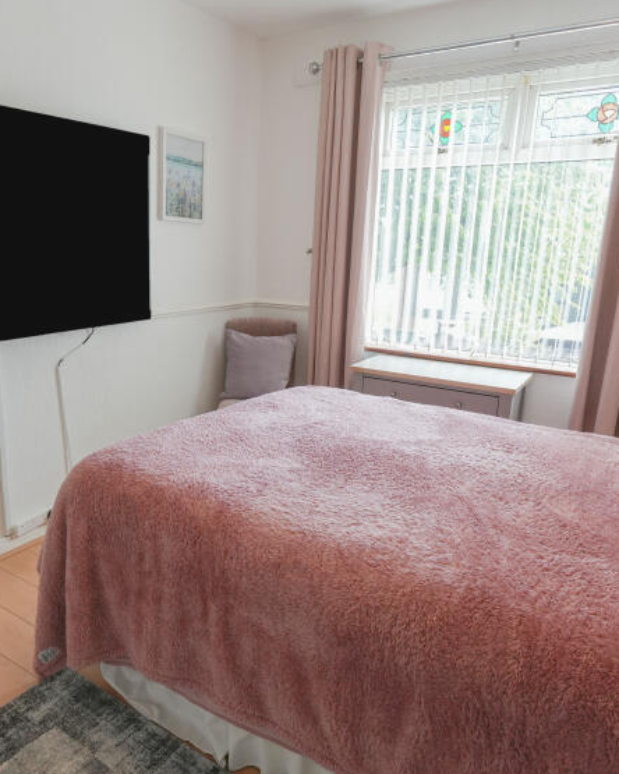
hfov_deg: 54.5
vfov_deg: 66.0
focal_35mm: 26
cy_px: 400
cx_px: 247
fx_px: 595
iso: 500
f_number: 4
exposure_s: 1/160
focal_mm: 10
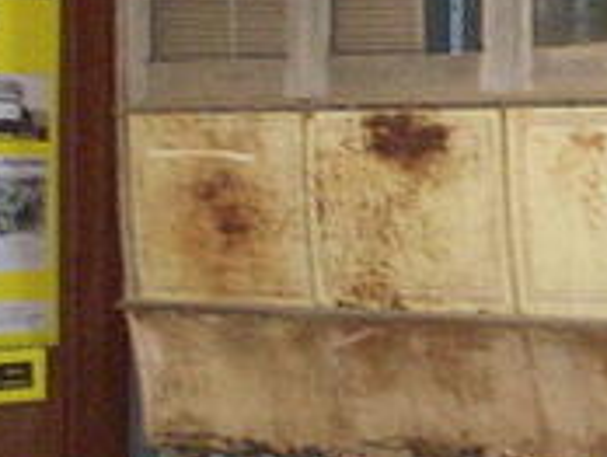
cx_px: 924
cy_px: 77
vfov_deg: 8.7
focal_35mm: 170
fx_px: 2985
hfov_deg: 11.1
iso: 400
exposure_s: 1/60
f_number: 2.8
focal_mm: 6.2
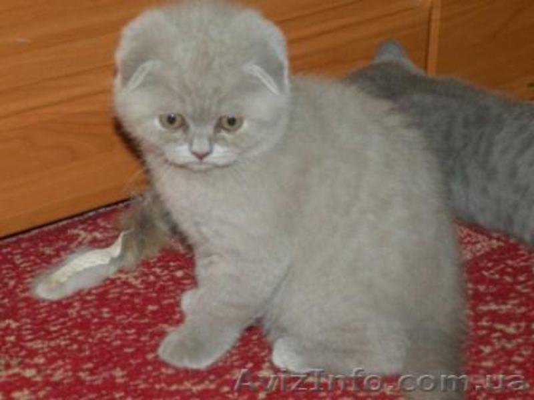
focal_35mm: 119
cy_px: 200
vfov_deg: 12.5
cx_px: 267
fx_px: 1836
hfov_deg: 16.6
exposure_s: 1/60
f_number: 4.5
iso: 64
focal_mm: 21
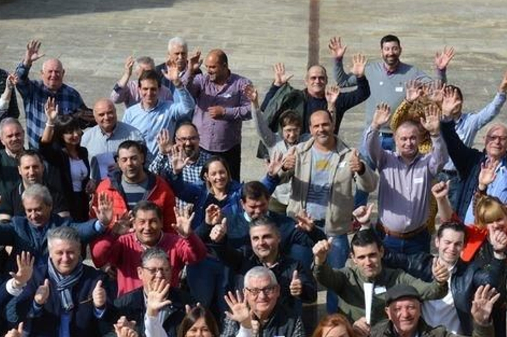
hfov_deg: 20.0
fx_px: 1422
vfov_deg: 13.3
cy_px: 360
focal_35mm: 101
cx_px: 96
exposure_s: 1/250
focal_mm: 31
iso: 100
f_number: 8
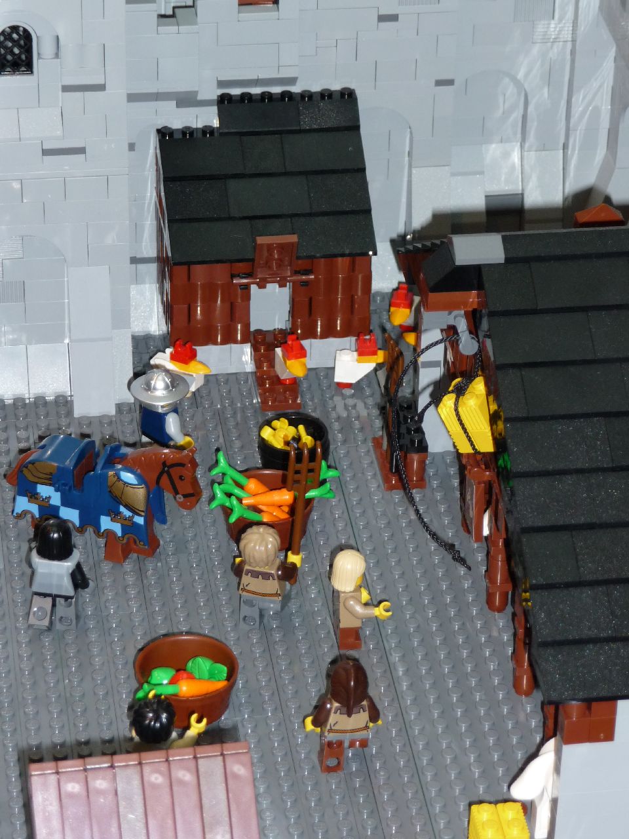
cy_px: 420
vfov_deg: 15.4
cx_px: 314
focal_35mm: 128
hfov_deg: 11.6
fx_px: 3101
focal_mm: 21.8
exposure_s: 1/40
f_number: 4.7
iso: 160
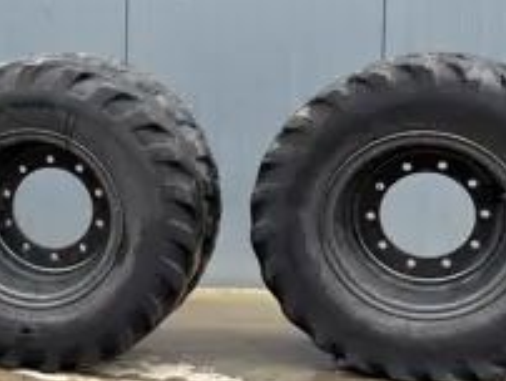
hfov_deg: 23.2
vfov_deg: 19.4
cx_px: -125
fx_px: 1112
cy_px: 193
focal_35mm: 76
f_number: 1.78
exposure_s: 1/252
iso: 64
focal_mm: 6.76
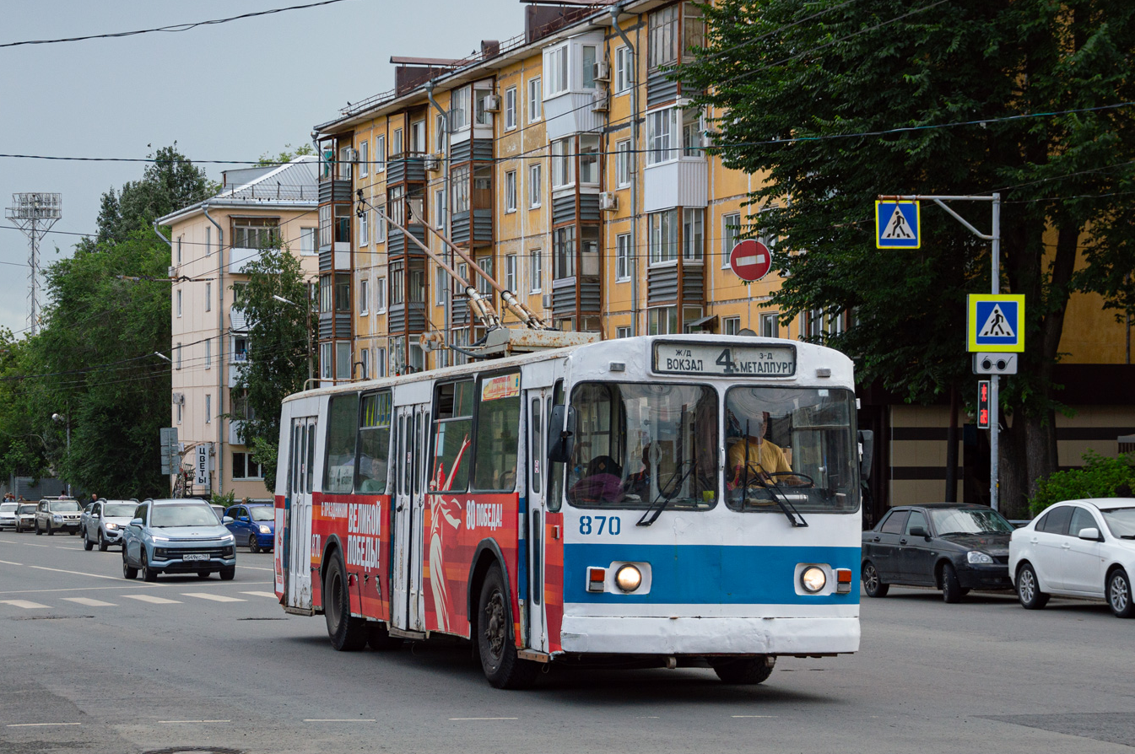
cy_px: 391
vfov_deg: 23.1
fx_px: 1844
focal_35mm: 59
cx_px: 559
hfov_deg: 34.2
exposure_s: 1/400
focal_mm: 35
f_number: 5.6
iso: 100
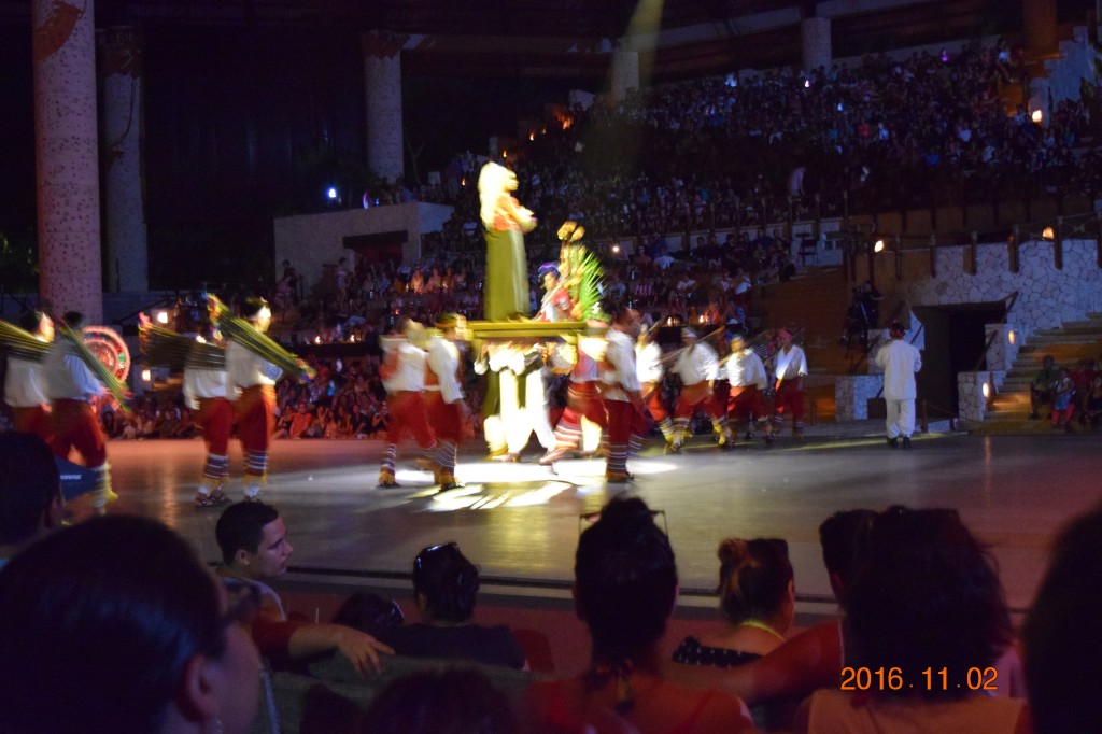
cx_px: 551
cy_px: 367
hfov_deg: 41.1
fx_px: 1469
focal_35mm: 48
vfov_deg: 28.1
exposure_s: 1/10
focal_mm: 32
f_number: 4.5
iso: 6400
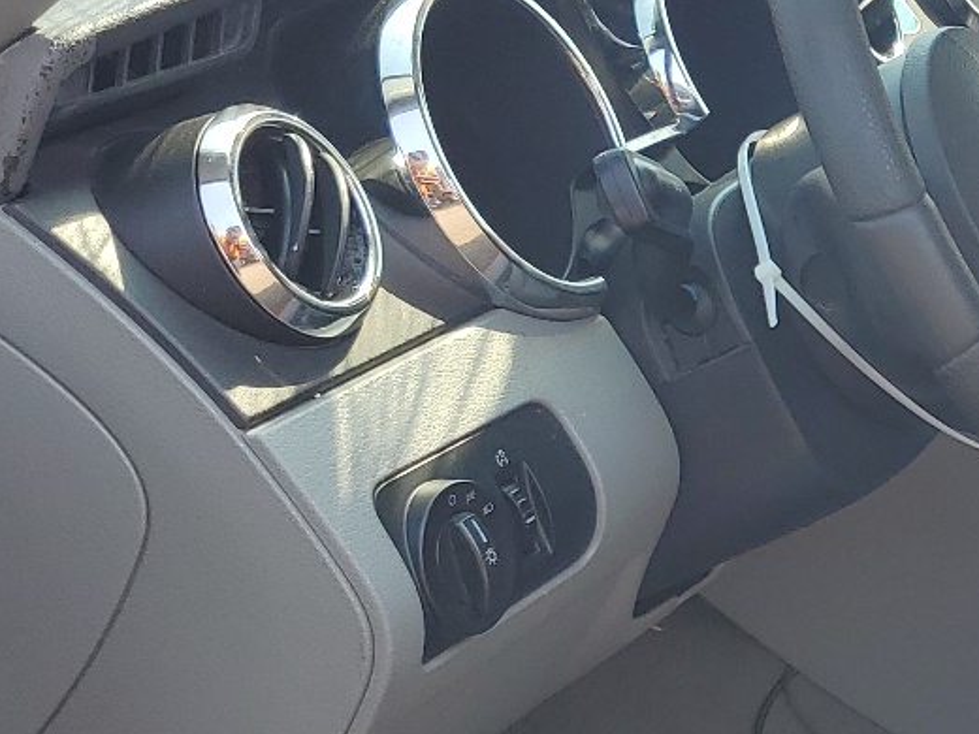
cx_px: 1098
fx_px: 2263
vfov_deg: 18.4
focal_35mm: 80
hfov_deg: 22.9
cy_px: 493
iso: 50
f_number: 1.5
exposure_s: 1/625
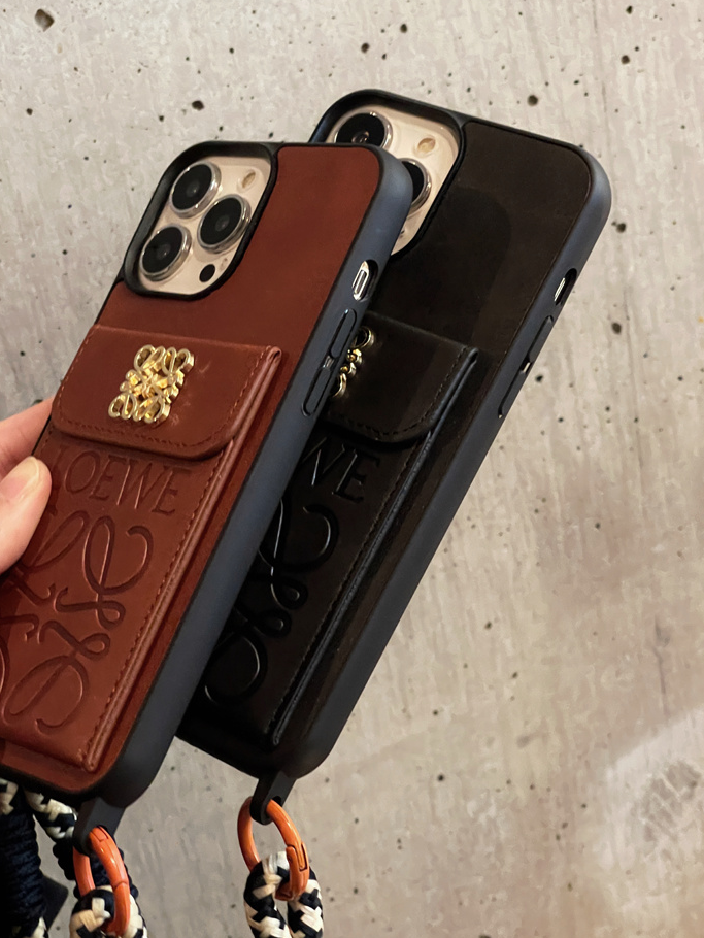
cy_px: 421
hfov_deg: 19.6
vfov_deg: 26.0
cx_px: 324
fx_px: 2033
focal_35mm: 75
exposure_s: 1/25
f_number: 2.2
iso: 800
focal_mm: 7.5
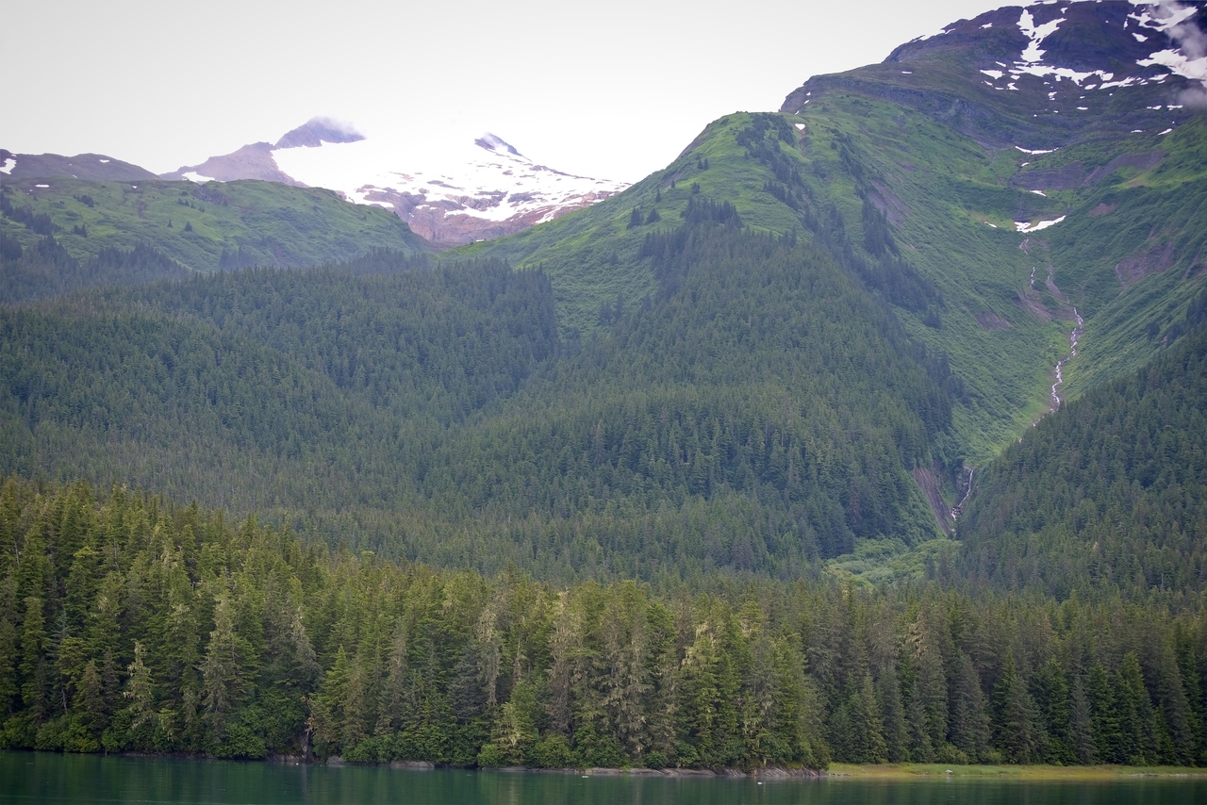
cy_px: 402
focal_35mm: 70
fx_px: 2347
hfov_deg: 28.8
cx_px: 604
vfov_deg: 19.5
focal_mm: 70
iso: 100
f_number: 5.6
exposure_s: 1/160
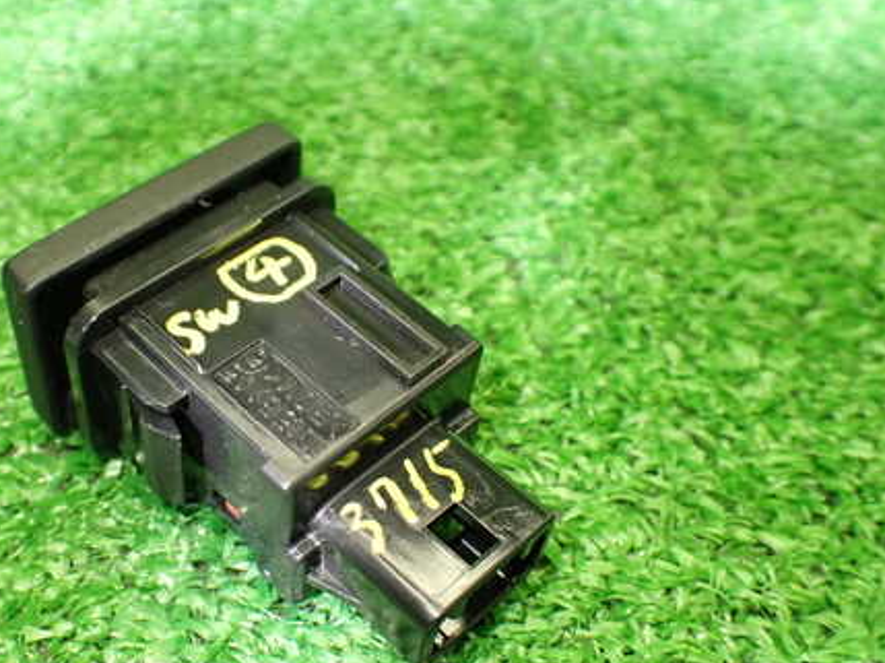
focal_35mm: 42
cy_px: 376
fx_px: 1073
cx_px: 322
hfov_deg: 44.4
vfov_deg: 34.3
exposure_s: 1/125
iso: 500
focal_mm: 5.4
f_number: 2.3
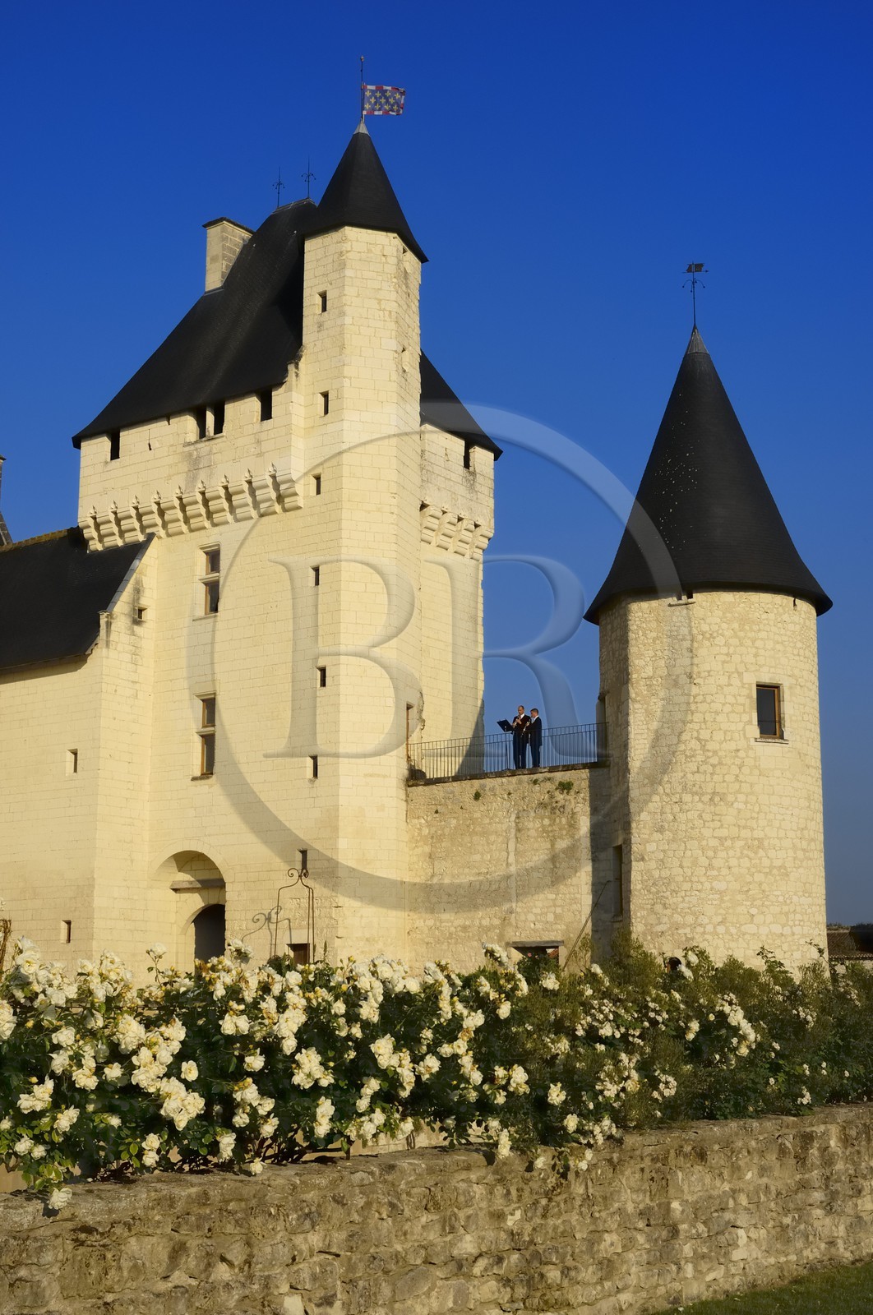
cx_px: 436
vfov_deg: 42.4
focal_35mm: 46
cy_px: 658
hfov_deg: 28.9
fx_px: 1696
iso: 100
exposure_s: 1/200
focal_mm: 31
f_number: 11
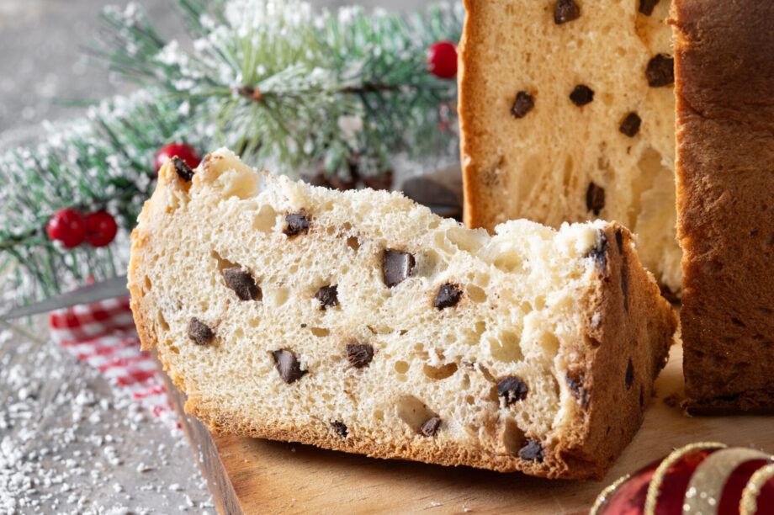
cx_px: 387
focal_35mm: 90
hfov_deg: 22.6
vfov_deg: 15.2
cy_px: 258
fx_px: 1934
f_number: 8
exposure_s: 1/200
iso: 100
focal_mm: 60
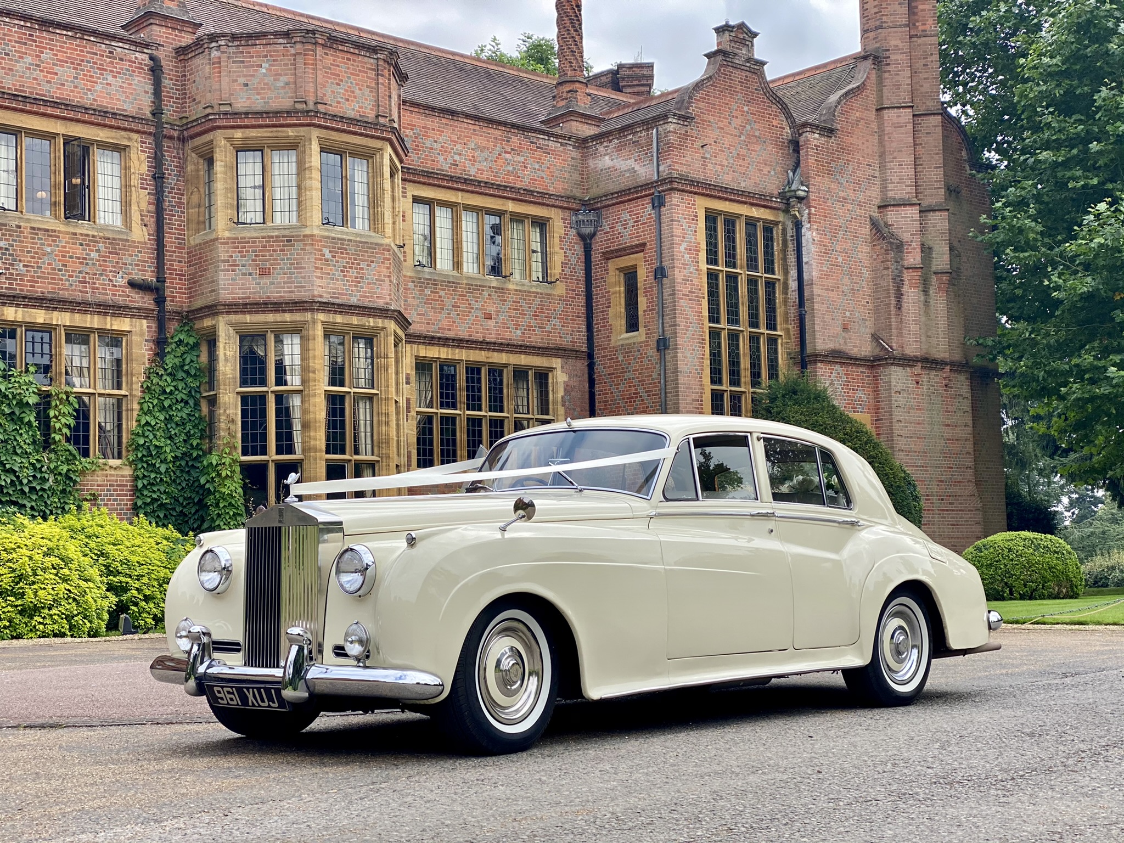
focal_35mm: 52
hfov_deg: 36.8
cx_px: 562
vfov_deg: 28.0
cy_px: 422
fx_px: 1688
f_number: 2
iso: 20
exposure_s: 1/615
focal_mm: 6
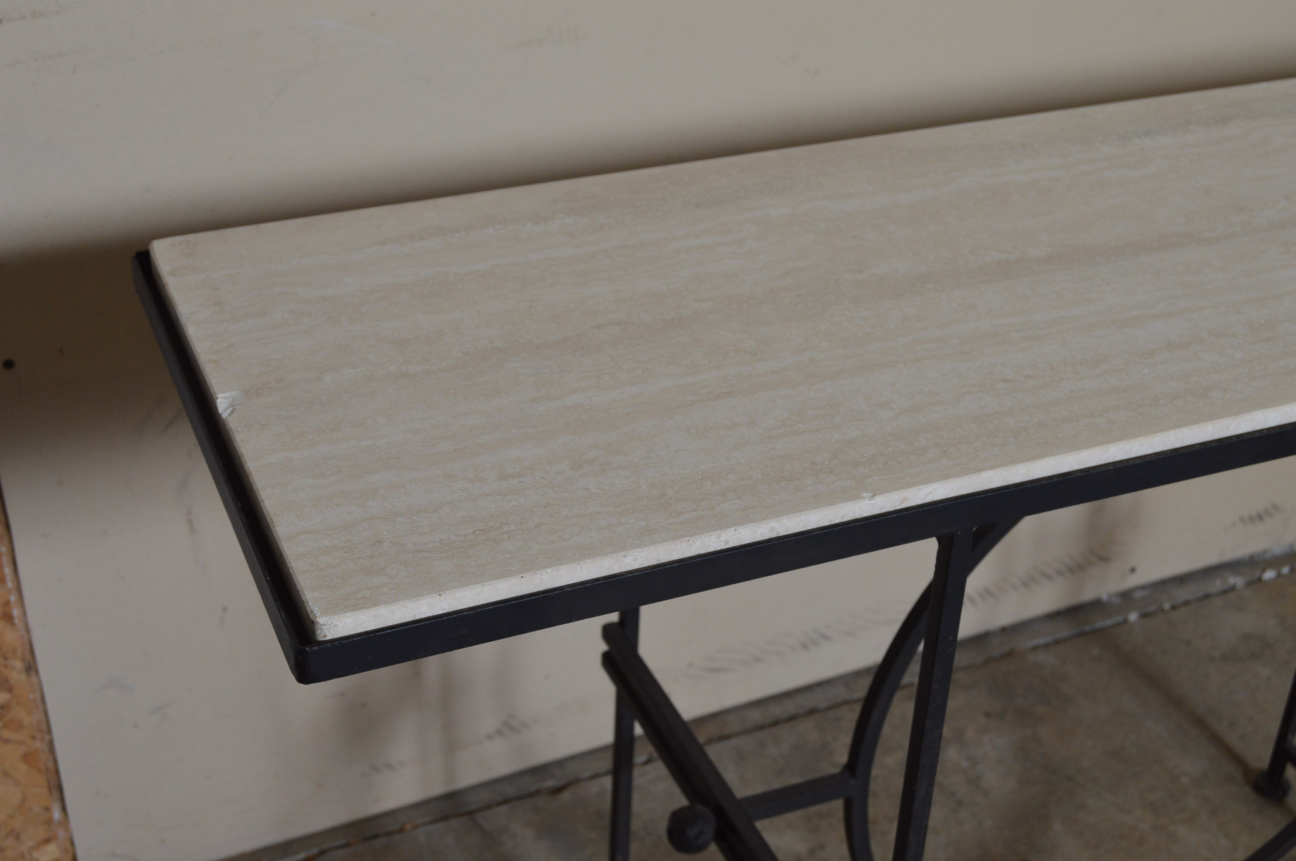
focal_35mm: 48
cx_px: 648
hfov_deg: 41.1
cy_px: 430
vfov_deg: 28.0
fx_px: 1726
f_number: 6.3
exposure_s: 1/100
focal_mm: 32
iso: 400
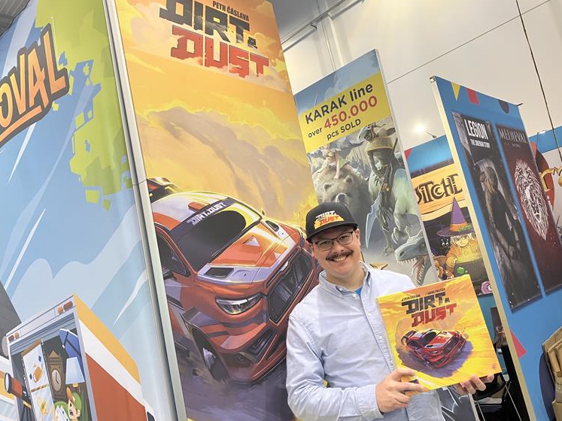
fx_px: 487
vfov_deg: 46.8
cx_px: 293
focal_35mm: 30
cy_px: 208
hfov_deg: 59.9
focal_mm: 3.99
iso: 64
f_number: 1.8
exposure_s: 1/50
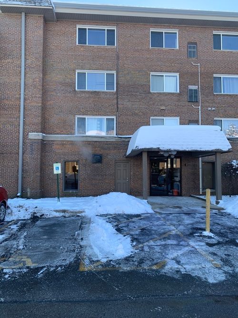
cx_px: 119
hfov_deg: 53.0
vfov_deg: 67.3
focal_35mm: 26
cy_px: 159
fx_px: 238
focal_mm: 4.25
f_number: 1.8
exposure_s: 1/413
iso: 25
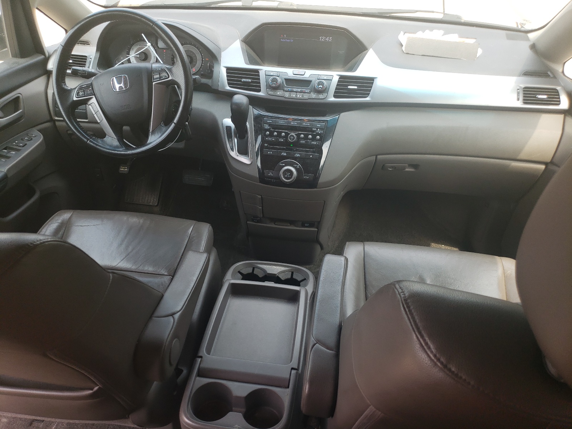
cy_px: 214
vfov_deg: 53.1
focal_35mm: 26
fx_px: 430
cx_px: 286
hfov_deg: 67.3
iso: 50
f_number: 1.5
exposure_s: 1/182
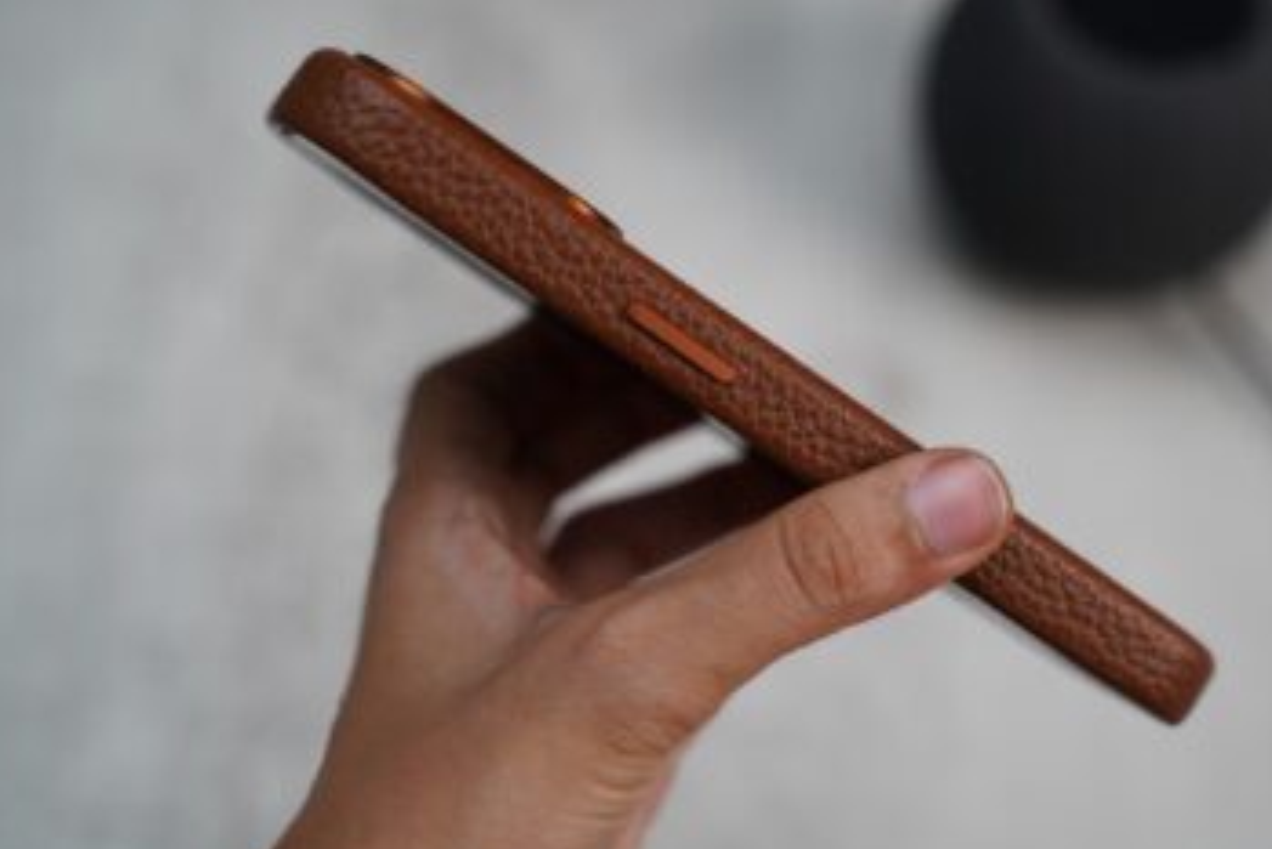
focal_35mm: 63
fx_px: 2227
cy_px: 392
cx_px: 685
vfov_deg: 21.6
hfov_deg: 31.9
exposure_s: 1/60
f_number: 4
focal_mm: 55
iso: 500
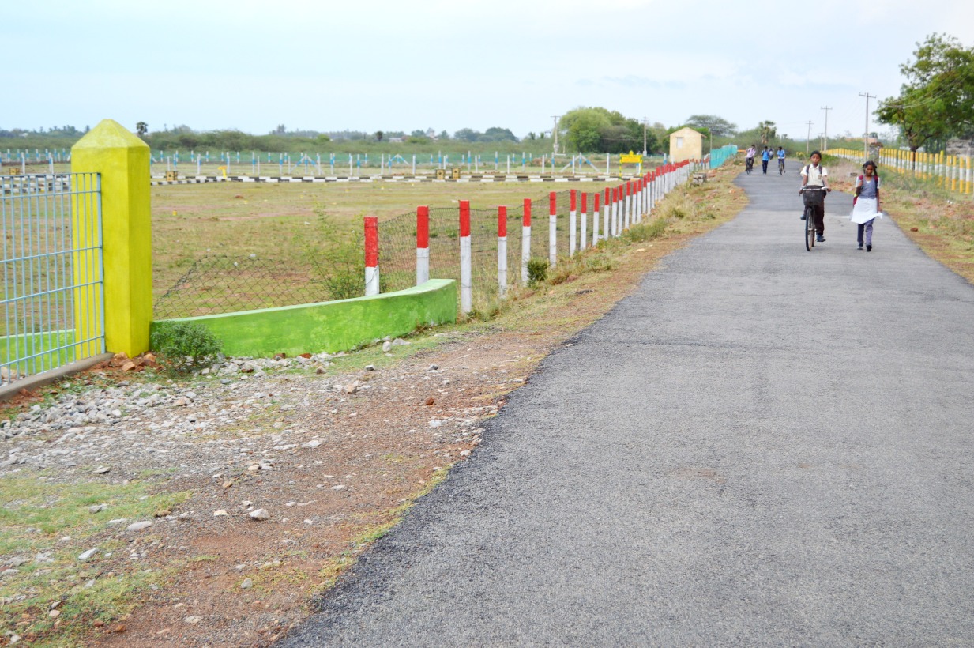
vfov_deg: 23.7
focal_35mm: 57
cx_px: 487
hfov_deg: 35.1
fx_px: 1541
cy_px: 324
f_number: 5.6
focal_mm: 38
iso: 400
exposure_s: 1/125
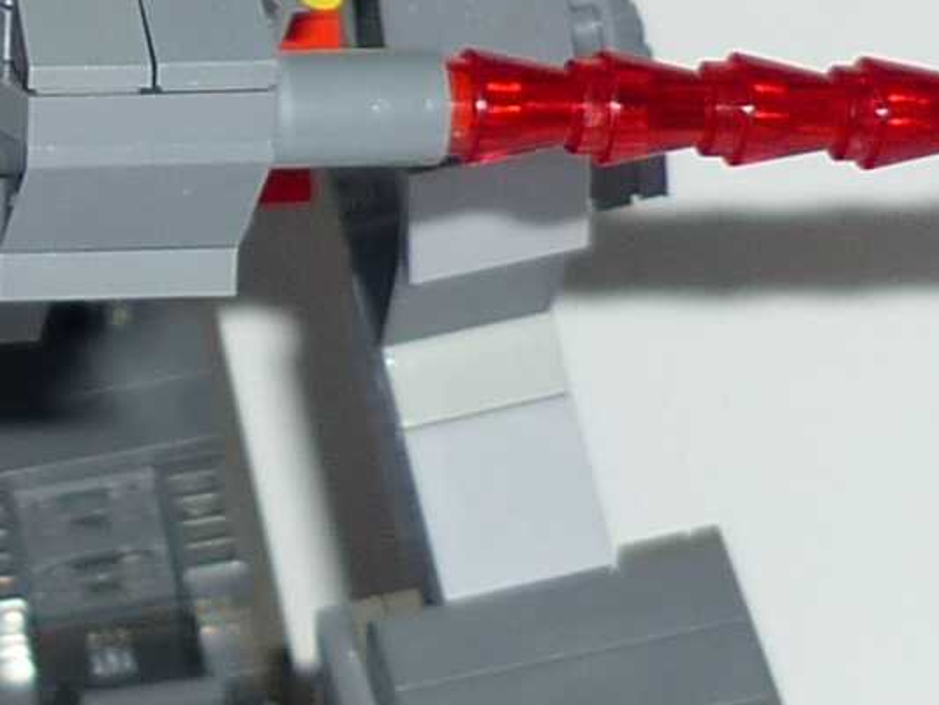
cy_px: -169
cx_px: -226
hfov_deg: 9.6
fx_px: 5481
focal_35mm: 202
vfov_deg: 7.3
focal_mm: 5.5
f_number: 2.8
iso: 100
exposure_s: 1/60
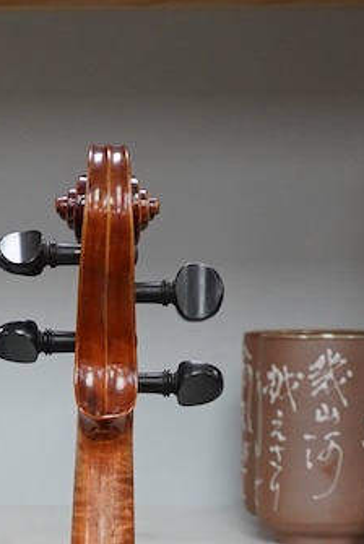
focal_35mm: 151
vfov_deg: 12.8
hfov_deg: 9.1
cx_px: 70
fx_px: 2285
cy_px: 834
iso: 2000
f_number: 4
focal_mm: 30
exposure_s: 1/250
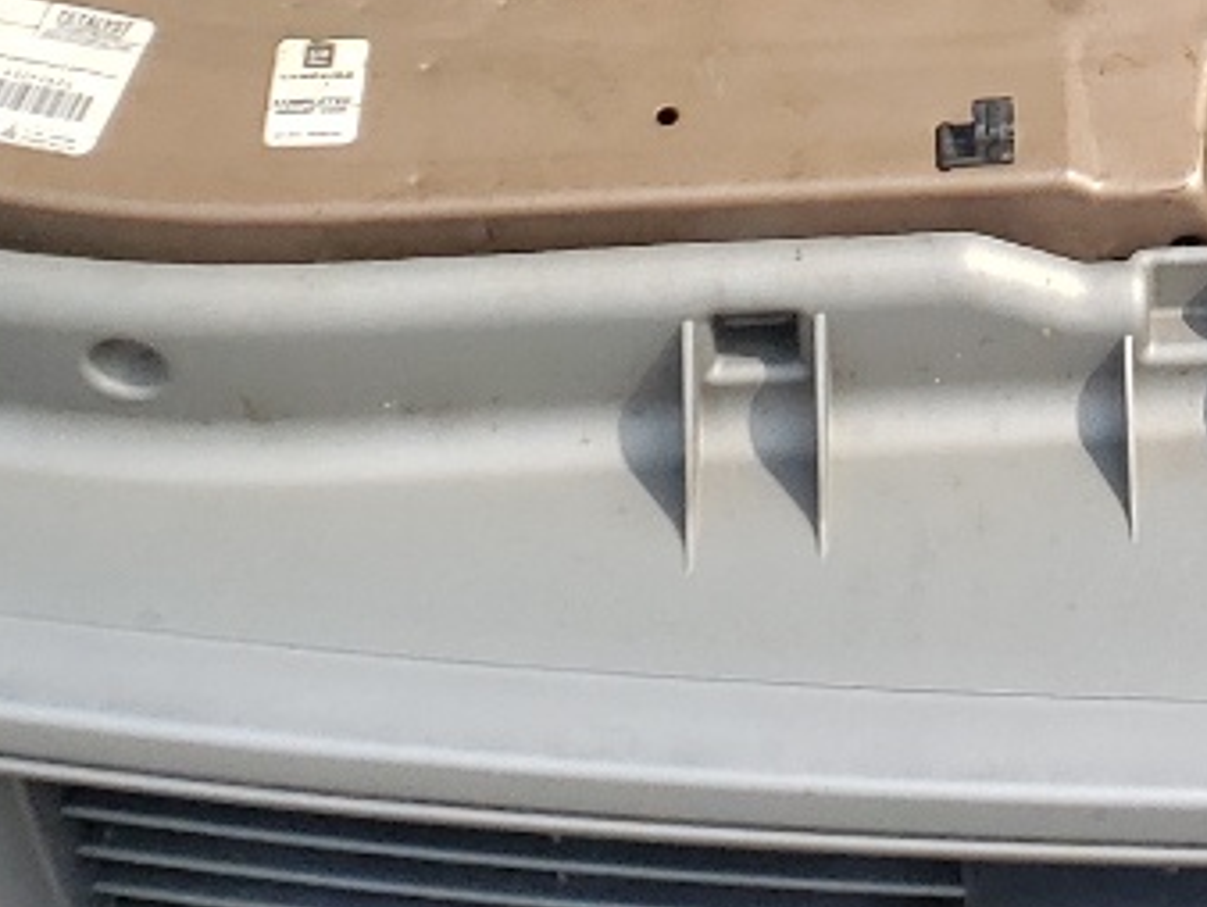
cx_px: 1332
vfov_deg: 11.7
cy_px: -329
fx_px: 4292
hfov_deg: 15.6
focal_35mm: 123
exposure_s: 1/2500
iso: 50
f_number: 1.5
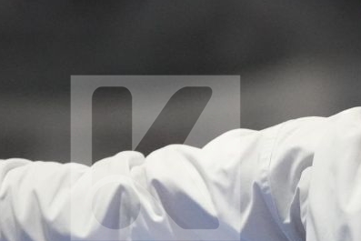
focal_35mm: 907
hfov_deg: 2.3
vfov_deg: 1.5
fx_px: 9098
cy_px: 158
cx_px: 464
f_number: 2.8
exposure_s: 1/500
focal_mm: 200
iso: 8000
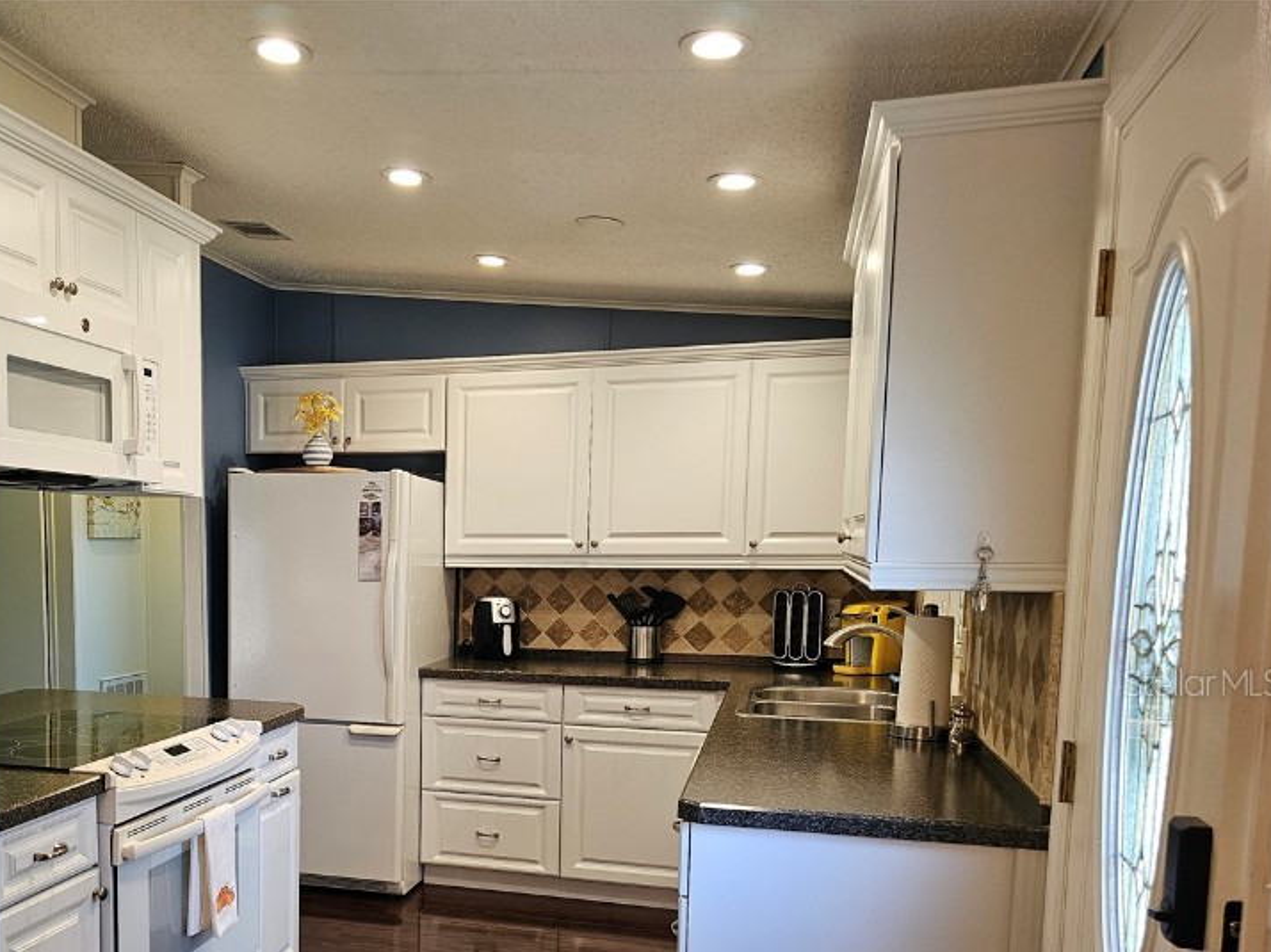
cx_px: 379
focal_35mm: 33
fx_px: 1211
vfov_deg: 42.0
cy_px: 682
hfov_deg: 53.7
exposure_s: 1/120
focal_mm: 6.3
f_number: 1.7
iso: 250
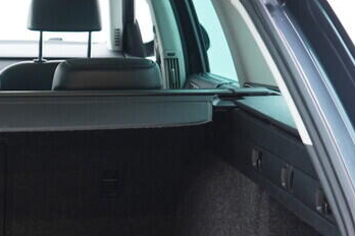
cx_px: -56
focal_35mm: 106
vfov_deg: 12.6
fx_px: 1045
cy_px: 273
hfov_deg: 18.4
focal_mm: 24
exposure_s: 1/40
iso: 320
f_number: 2.8
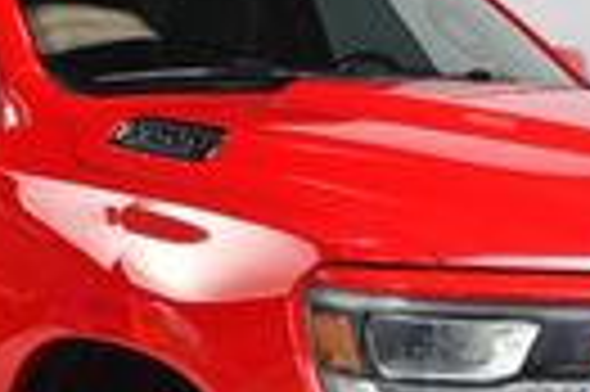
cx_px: 257
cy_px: 347
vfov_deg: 13.0
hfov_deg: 19.7
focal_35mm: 104
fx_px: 1702
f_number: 9
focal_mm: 23
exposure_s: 1/160
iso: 100
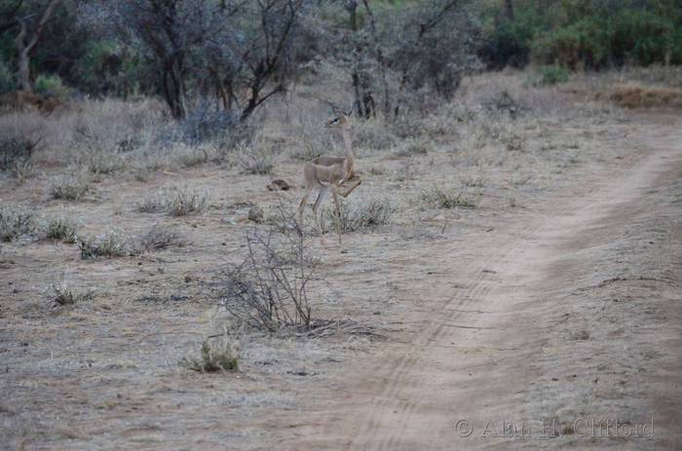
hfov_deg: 6.9
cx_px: 341
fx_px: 5669
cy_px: 226
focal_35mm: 300
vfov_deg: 4.6
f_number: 5.6
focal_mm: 200
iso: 6400
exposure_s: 1/400
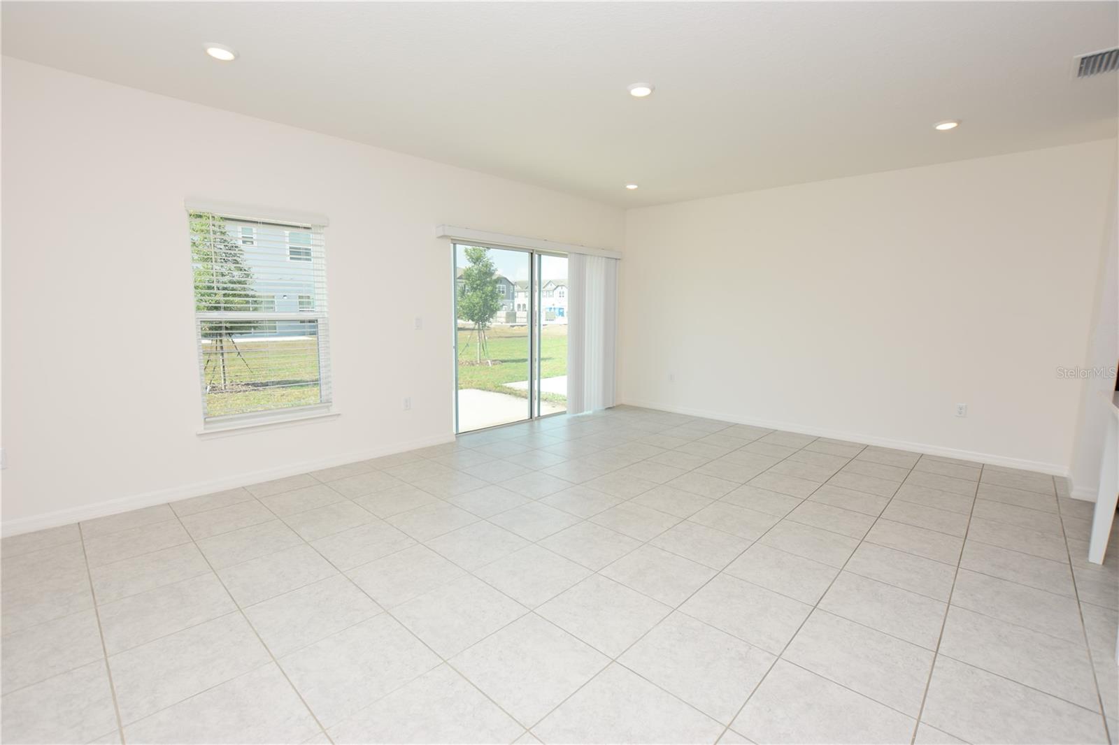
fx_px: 466
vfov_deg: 77.3
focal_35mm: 15
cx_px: 560
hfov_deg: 100.4
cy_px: 372
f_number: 5.6
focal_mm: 10
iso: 110
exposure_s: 1/125
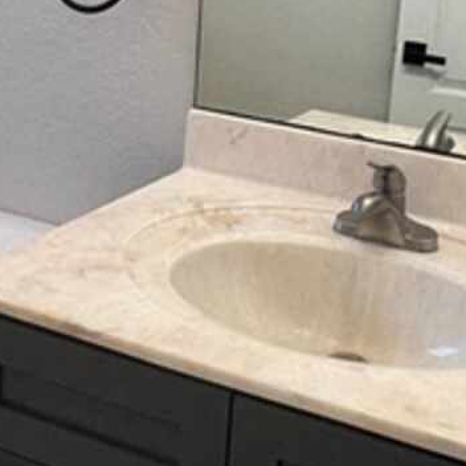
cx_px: 289
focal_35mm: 60
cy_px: 109
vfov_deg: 28.1
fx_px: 914
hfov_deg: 28.5
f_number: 2.2
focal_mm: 2.22
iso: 160
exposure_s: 1/120
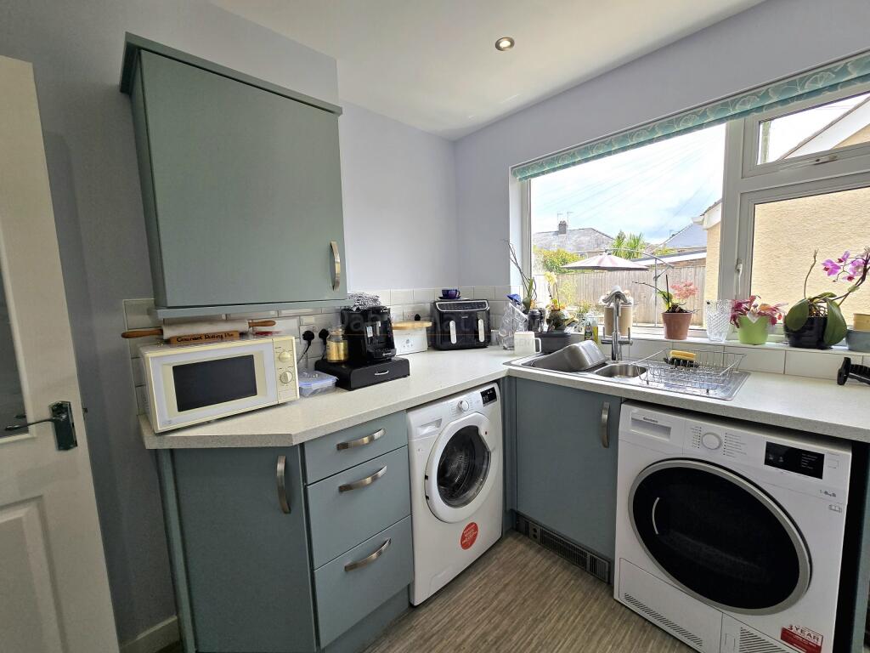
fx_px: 327
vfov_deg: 89.9
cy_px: 326
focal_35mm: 13
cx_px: 435
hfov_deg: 106.2
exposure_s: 1/435
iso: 50
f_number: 2.2
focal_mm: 2.2
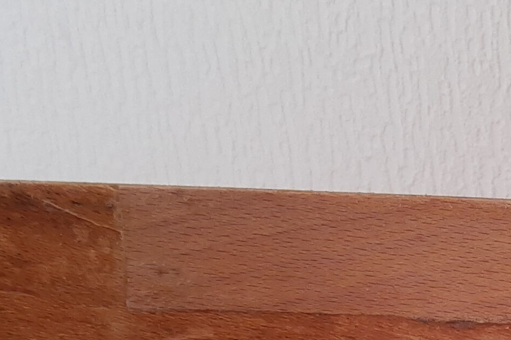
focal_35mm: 115
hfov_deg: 16.7
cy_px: 687
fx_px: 1632
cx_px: 684
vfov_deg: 10.8
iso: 62
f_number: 1.7
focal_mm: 4.75
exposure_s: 1/100
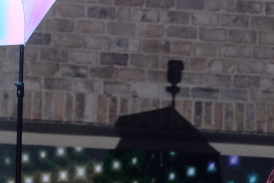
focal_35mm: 274
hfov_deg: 7.4
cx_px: 391
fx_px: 2085
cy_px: 365
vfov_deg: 4.9
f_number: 2.8
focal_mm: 35
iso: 800
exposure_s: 1/250
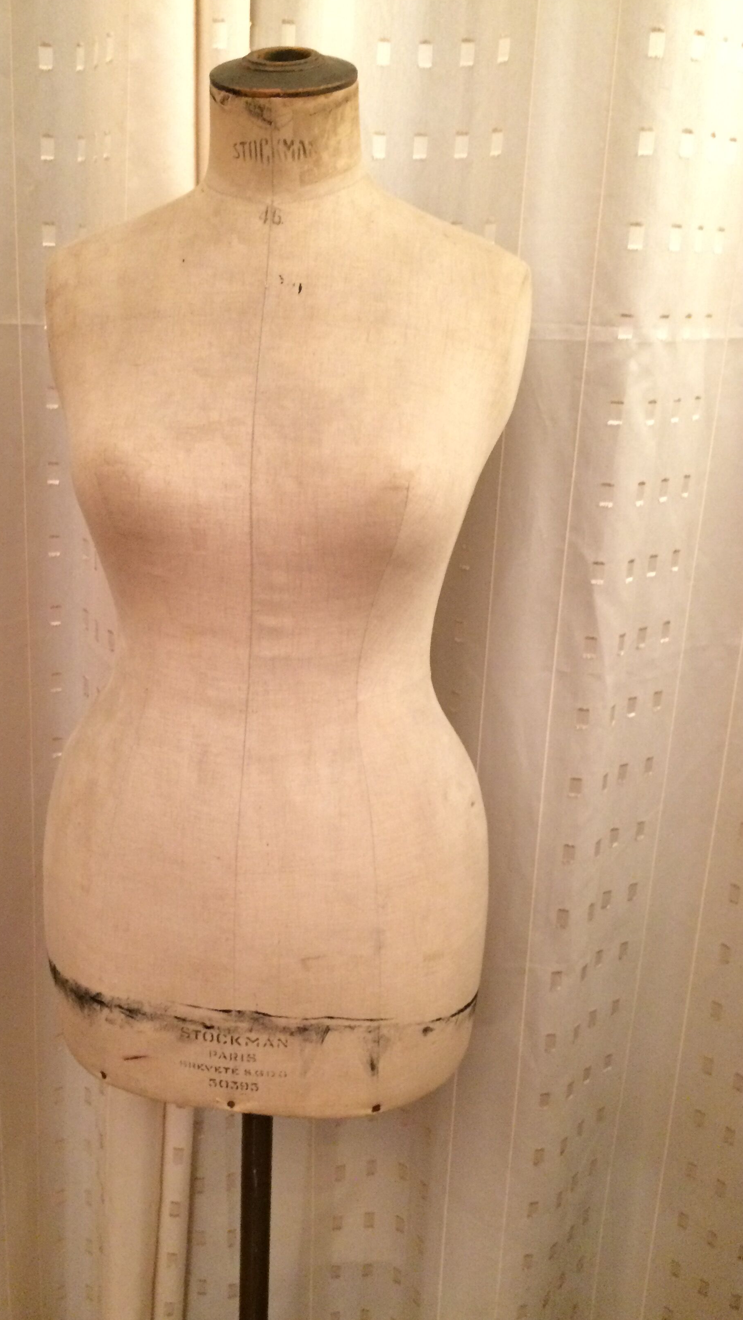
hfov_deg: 36.5
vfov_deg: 61.0
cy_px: 656
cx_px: 288
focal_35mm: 32
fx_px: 1121
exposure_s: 1/20
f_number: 2.2
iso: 250
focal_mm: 4.15
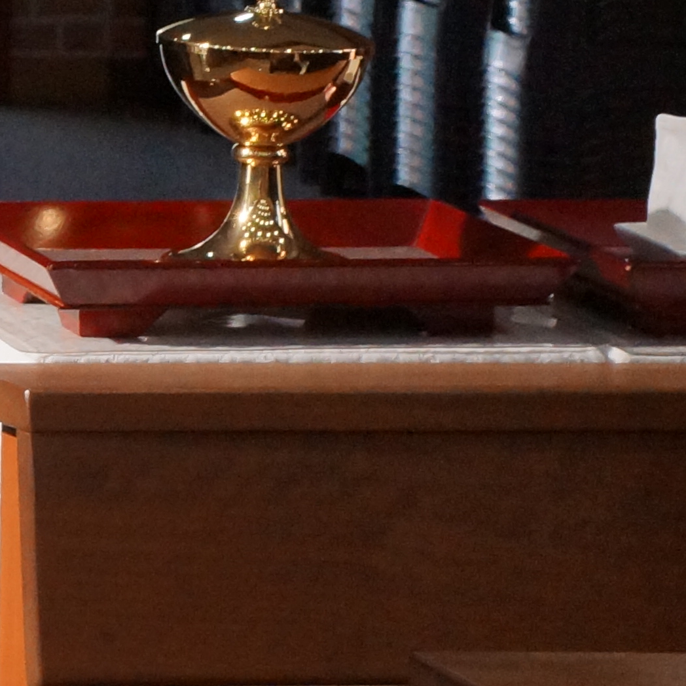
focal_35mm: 219
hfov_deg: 7.4
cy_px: -281
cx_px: -1022
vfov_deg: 7.9
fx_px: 4910
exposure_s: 1/125
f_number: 8
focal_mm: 30
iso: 800
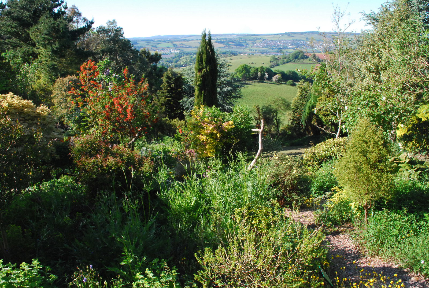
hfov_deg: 61.8
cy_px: 144
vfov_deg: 43.8
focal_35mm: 30
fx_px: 358
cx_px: 214
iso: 1600
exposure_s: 1/400
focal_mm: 20
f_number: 10
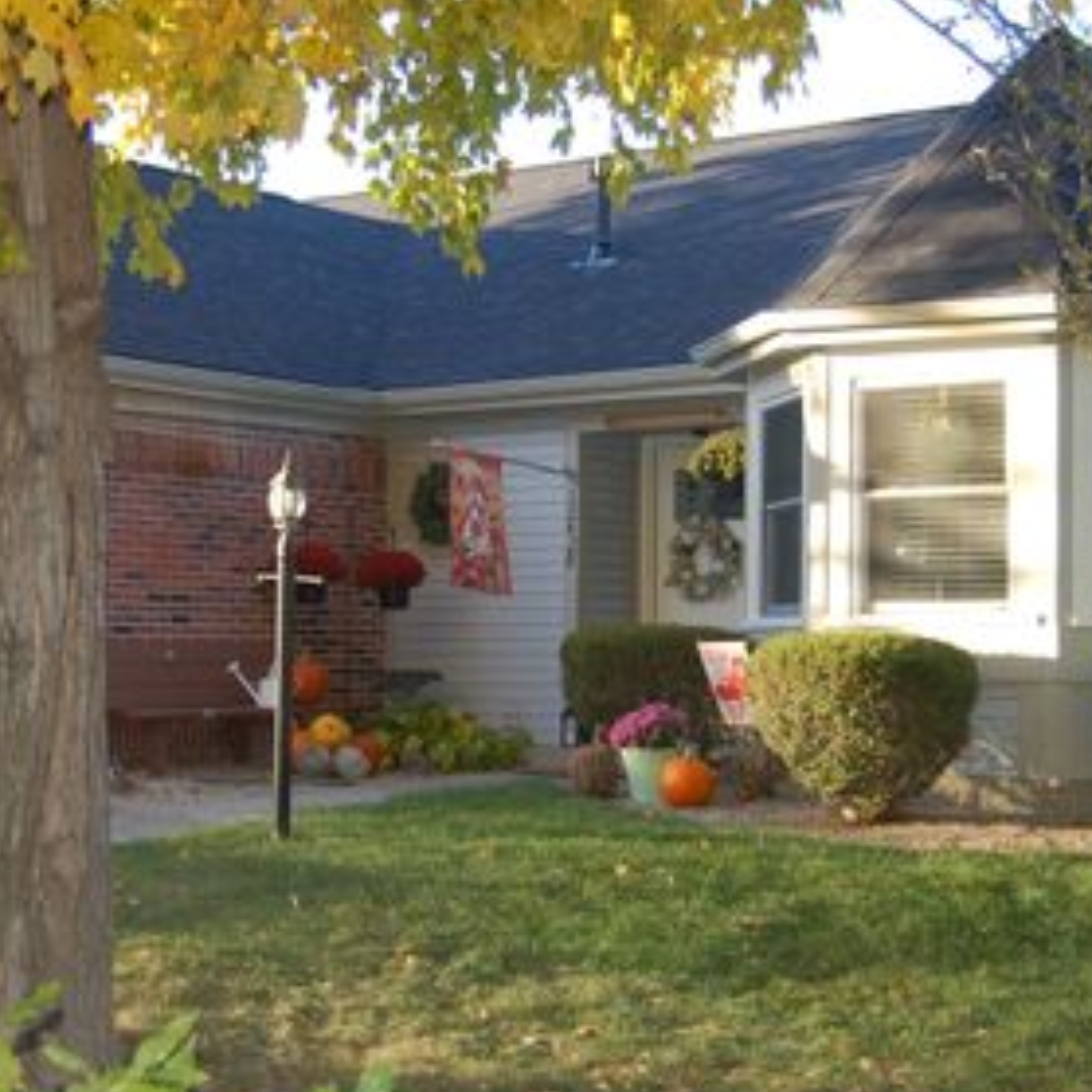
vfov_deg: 26.9
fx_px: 2284
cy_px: 611
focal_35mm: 64
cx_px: 493
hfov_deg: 26.9
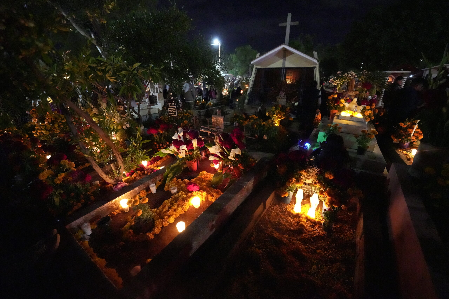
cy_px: 150
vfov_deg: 81.2
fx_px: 175
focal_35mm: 14
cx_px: 224
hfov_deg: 104.3
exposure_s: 1/50
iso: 40000
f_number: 2.8
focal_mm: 14
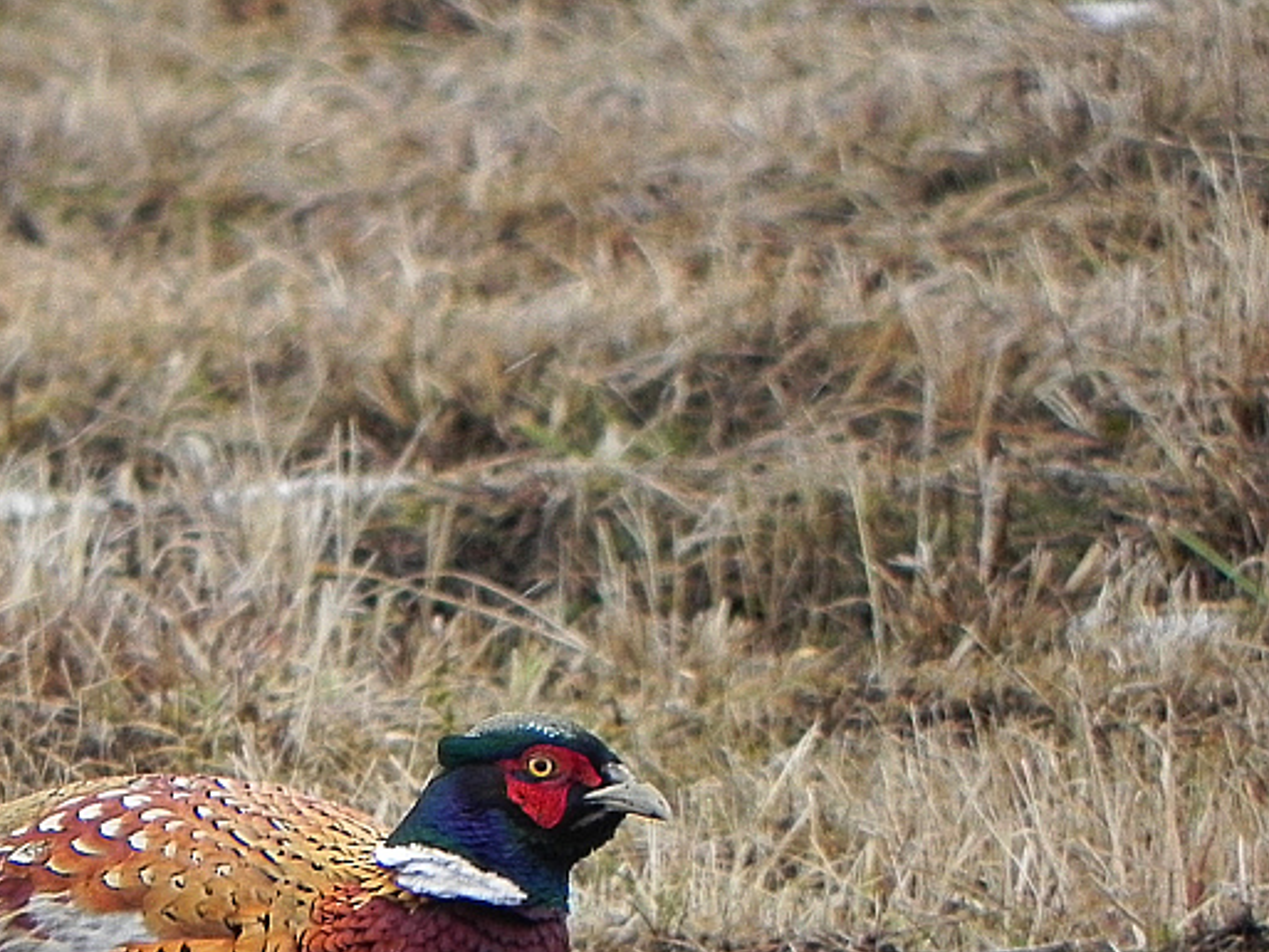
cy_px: 878
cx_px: 109
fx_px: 49612
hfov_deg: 1.5
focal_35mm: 1353
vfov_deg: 1.1
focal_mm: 120
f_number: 5
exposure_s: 1/94.3
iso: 160
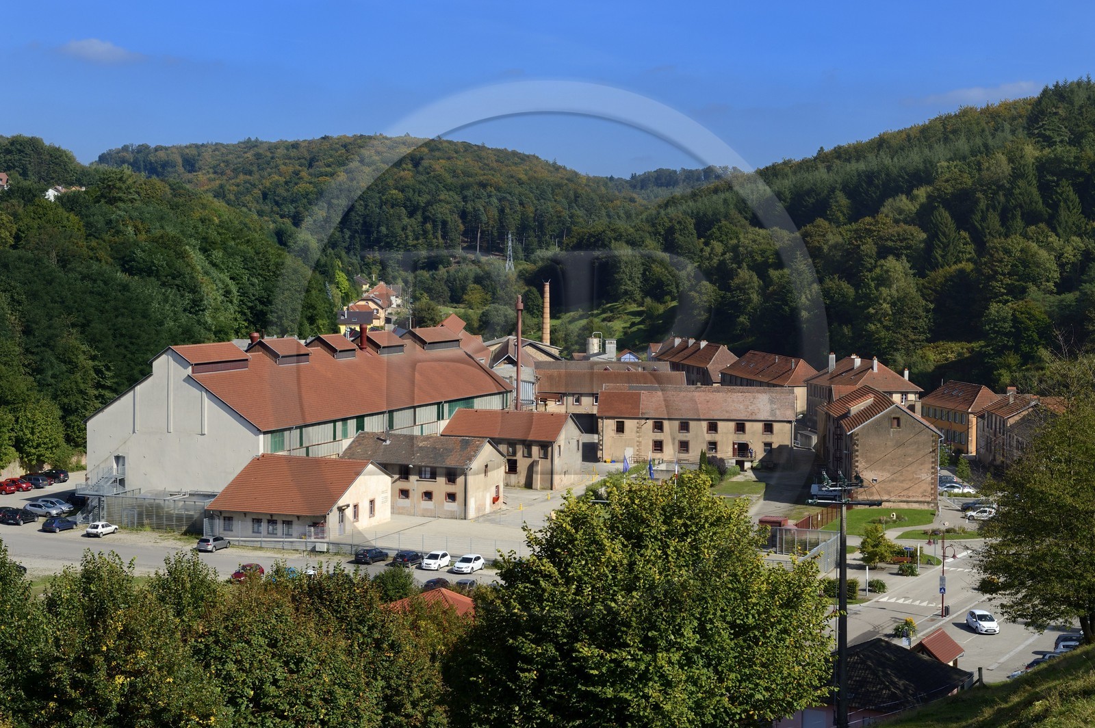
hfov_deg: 35.7
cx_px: 548
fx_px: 1702
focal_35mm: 56
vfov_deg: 24.2
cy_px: 364
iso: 200
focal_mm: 56
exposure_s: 1/200
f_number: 16
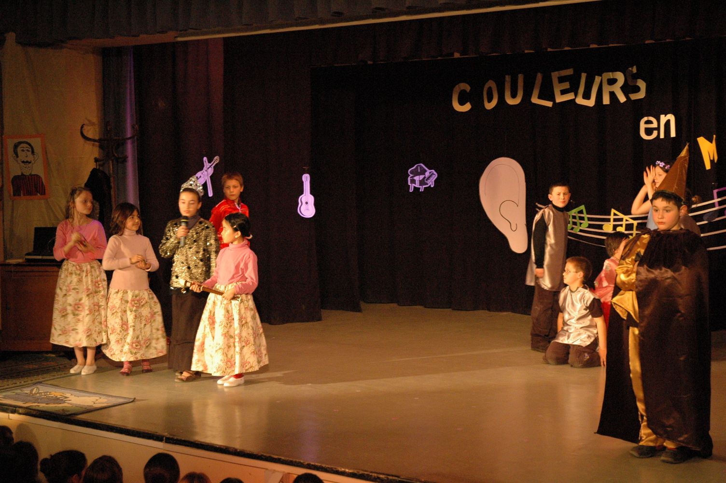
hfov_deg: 35.1
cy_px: 242
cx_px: 363
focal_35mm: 57
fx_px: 1148
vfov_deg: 23.7
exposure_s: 1/13
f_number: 4.2
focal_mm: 38
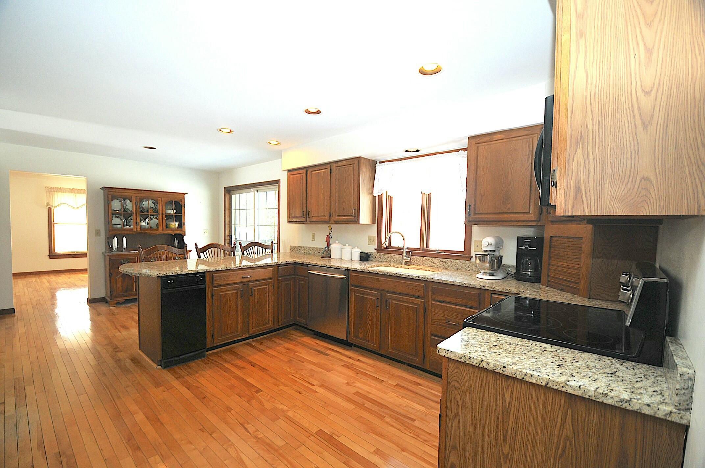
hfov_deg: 100.5
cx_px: 352
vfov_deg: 77.2
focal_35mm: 15
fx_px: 293
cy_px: 234
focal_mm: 10
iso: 400
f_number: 3.5
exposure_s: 1/200
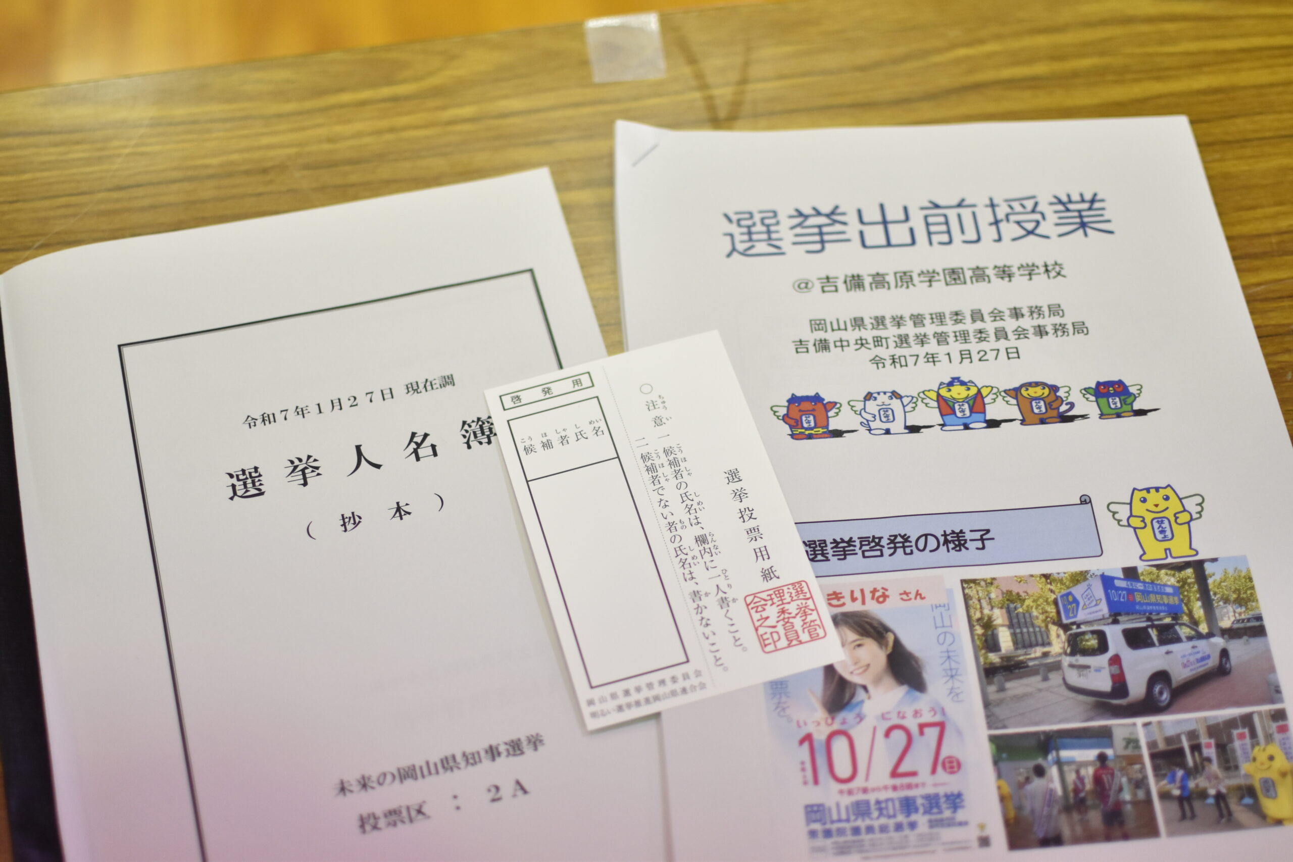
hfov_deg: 37.8
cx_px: 646
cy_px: 431
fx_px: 1886
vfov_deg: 25.8
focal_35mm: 52
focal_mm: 35
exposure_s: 1/320
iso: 800
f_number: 1.8
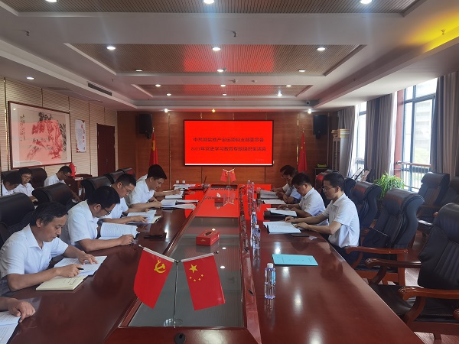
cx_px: 230
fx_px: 358
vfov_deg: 51.4
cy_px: 172
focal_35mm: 27
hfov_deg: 65.3
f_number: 1.9
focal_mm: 6.71
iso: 100
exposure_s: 1/100
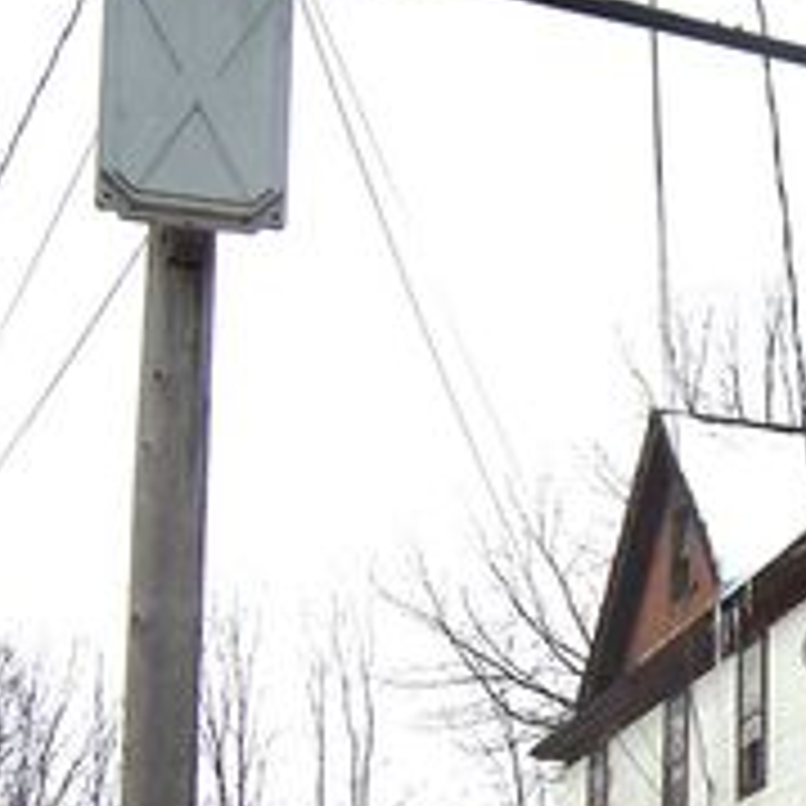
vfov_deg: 19.3
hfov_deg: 18.0
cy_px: 633
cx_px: 1085
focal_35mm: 89
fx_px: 2345
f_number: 4
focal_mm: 5.6
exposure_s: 1/250
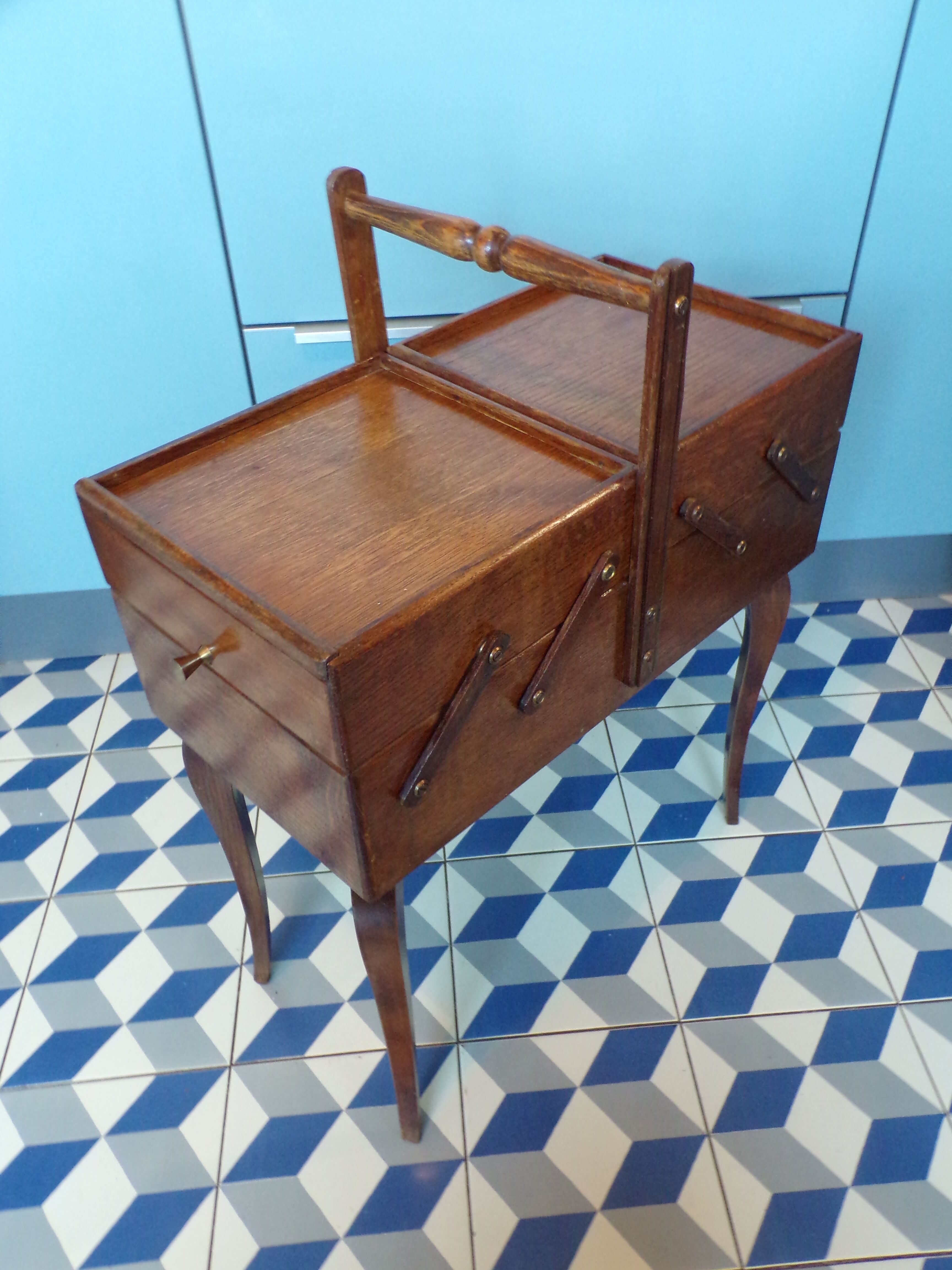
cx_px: 476
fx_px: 1027
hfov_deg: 49.7
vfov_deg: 63.4
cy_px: 635
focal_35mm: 28
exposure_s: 1/17
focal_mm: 5
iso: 411
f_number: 3.1
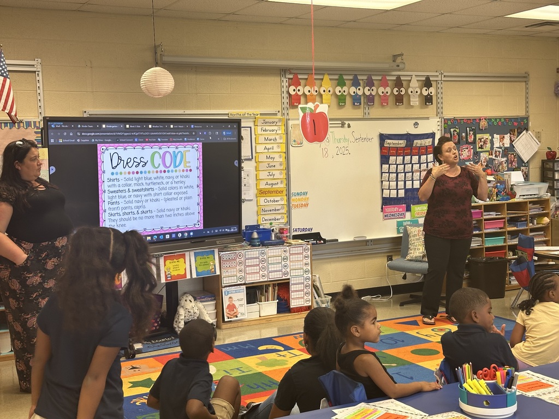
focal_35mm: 48
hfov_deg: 39.7
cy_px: 210
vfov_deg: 30.3
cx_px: 280
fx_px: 775
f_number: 1.78
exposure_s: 1/60
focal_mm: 6.86
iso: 64
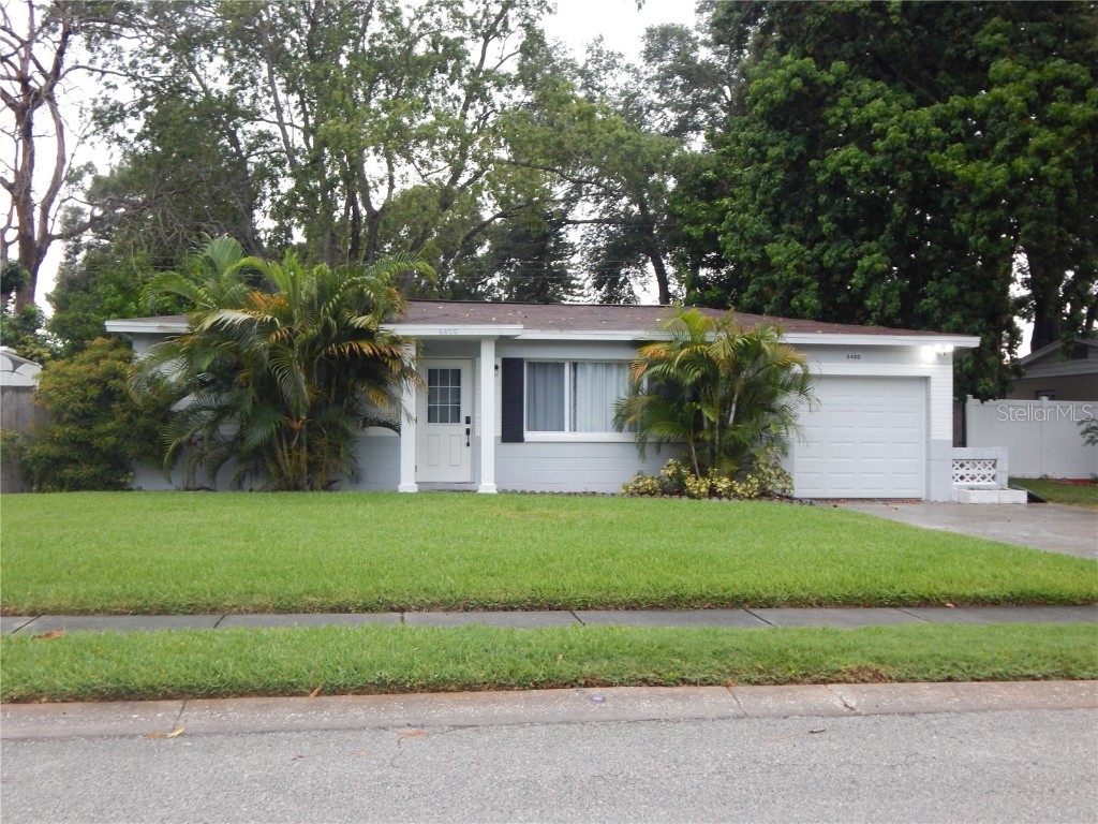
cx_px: 549
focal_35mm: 38
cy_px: 412
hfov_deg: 49.0
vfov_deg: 37.7
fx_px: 1205
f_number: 3.4
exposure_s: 1/30
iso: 320
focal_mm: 6.8
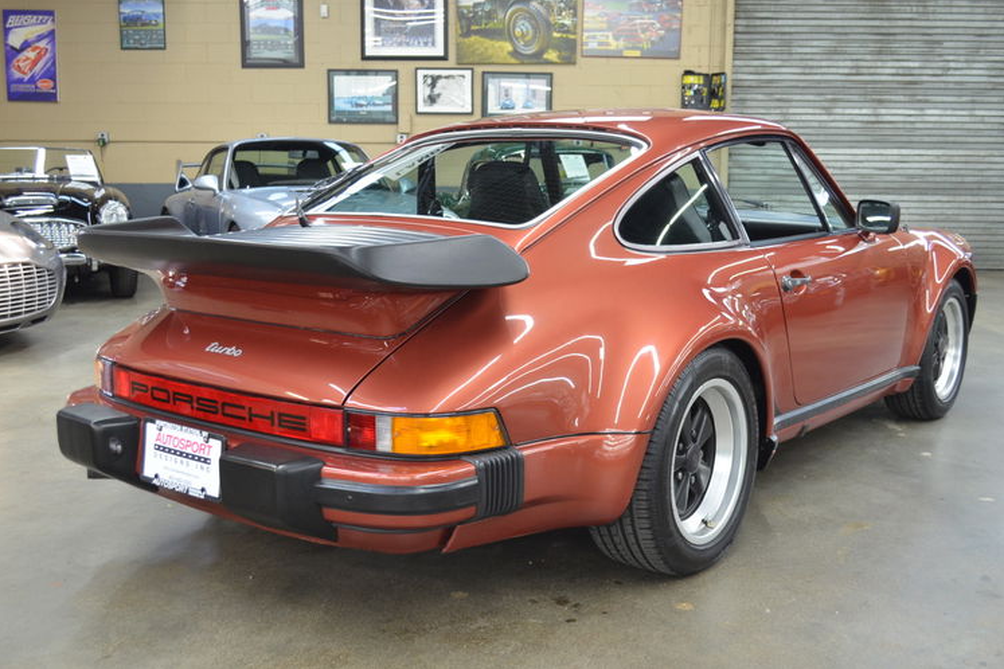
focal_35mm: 40
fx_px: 1115
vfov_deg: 33.4
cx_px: 513
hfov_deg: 48.5
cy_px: 329
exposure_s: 1/30
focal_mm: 26
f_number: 4.2
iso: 900
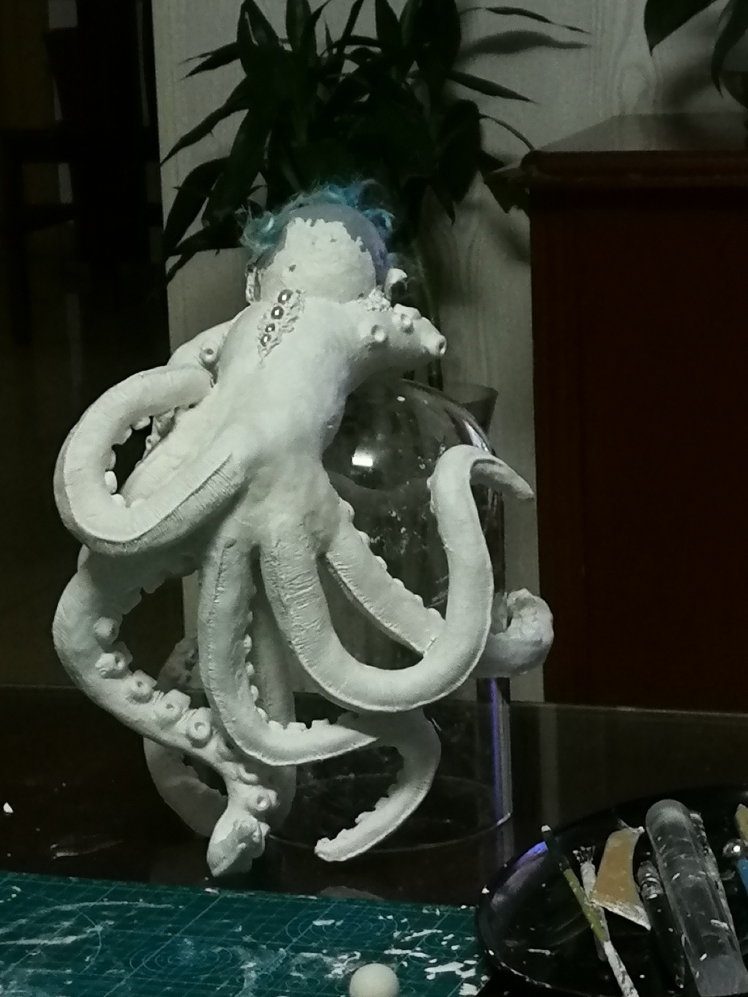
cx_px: 374
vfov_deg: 20.2
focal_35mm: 97
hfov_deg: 15.2
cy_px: 498
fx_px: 2795
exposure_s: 1/20
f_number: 2.2
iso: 640
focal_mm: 3.95
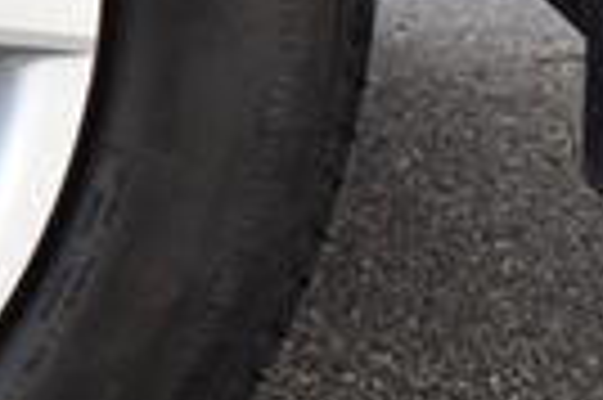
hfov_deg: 9.2
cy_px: -81
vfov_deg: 6.6
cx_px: -693
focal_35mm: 207
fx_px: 3469
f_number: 8
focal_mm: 29
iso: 360
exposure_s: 1/250
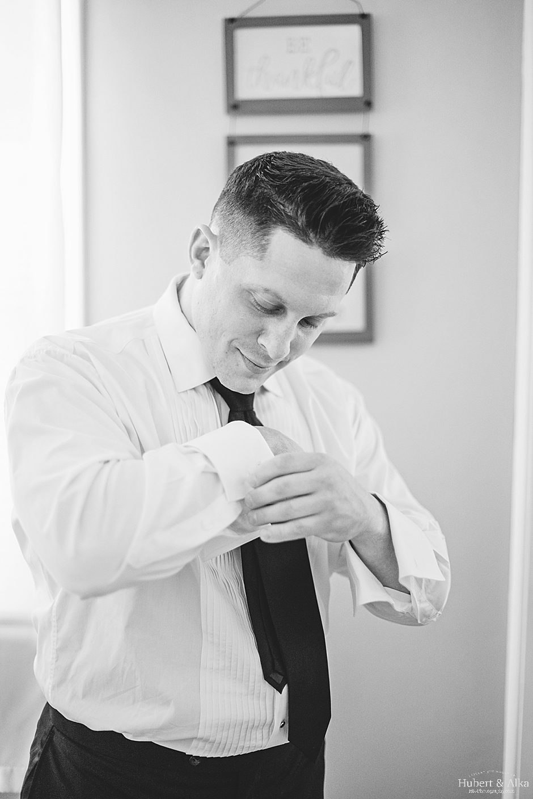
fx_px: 1109
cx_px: 266
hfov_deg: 27.0
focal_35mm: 50
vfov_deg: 39.6
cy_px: 400
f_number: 1.4
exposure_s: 1/250
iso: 800
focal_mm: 50
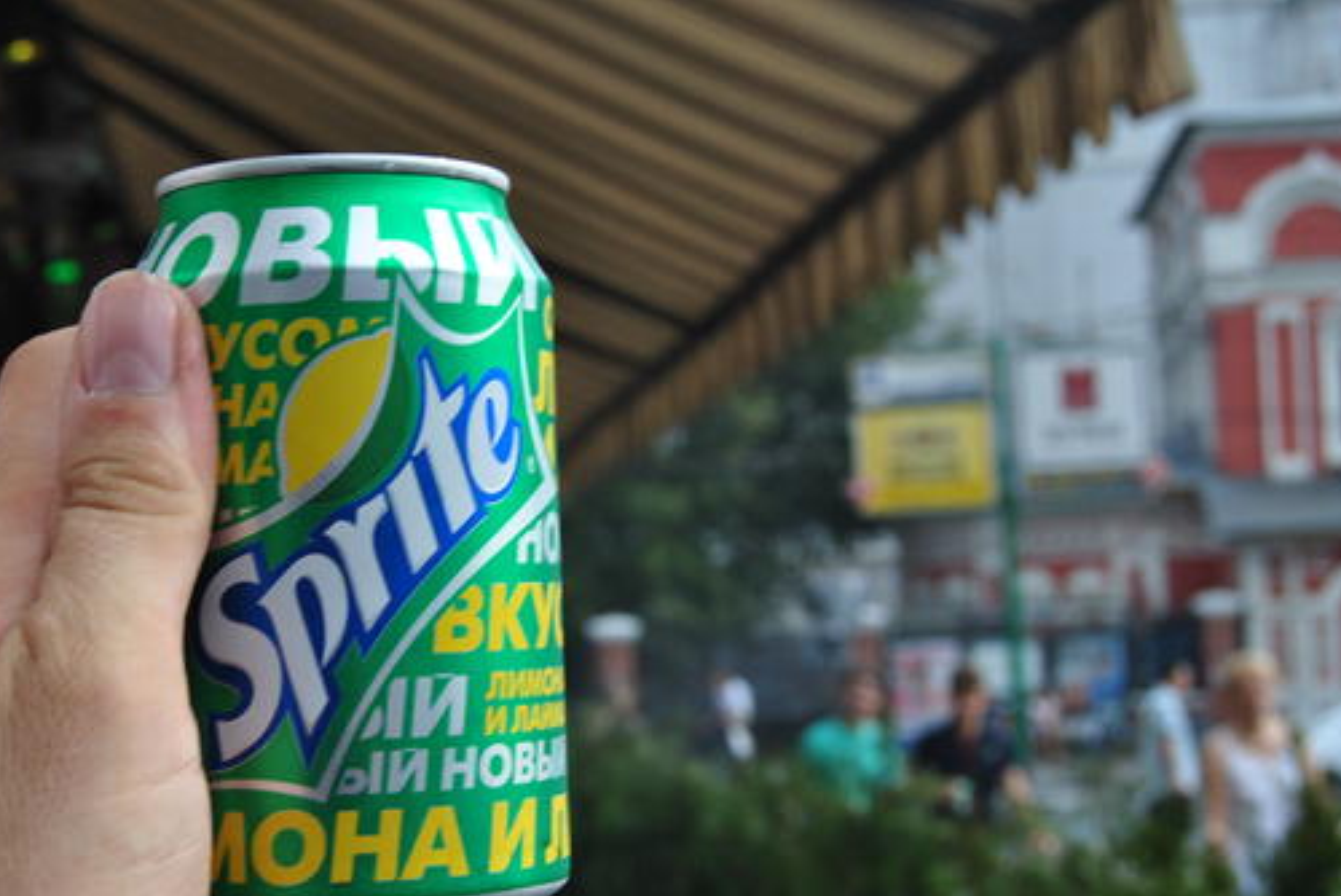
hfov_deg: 27.6
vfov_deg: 18.7
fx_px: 2721
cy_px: 486
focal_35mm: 73
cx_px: 502
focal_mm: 38
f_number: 9
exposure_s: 1/125
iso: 200
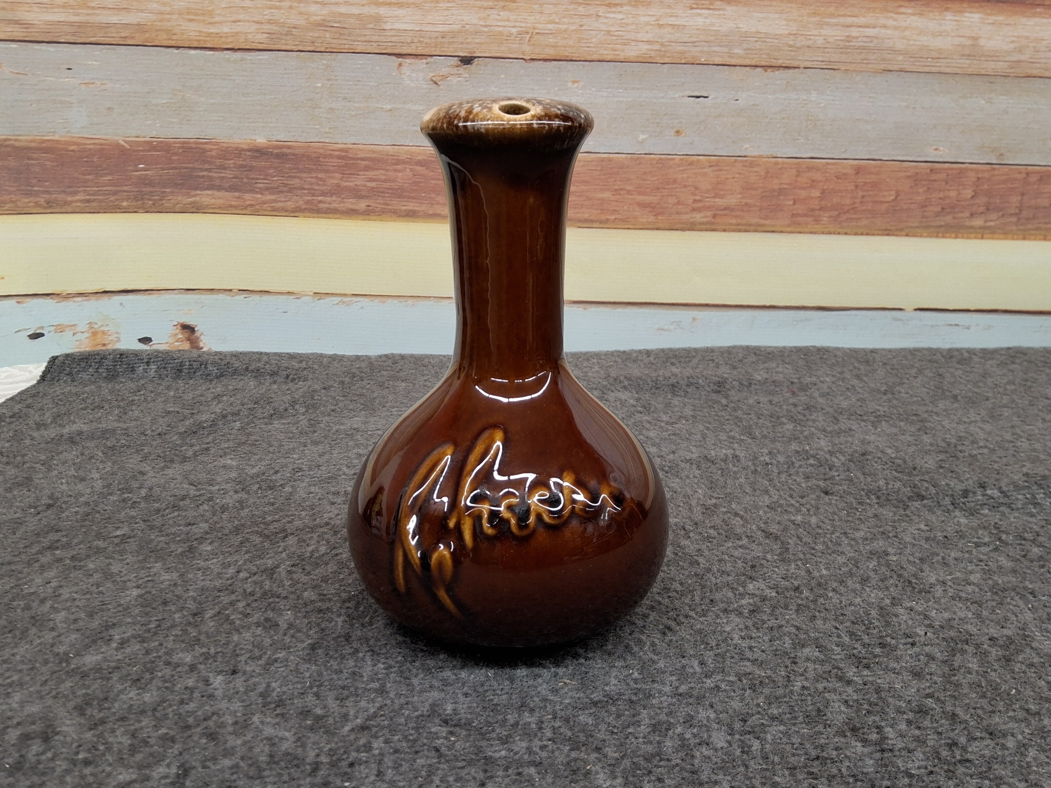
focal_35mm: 25
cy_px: 394
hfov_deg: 69.4
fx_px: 759
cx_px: 526
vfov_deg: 54.9
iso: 160
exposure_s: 1/40
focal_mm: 3.08
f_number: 2
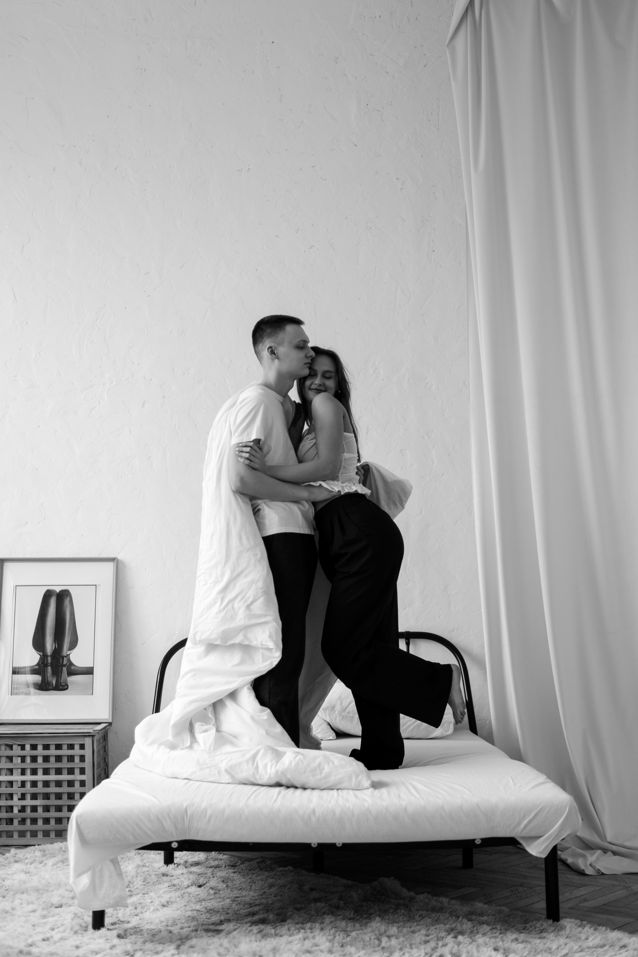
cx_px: 319
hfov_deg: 29.9
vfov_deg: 43.6
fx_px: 1196
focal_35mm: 45
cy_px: 478
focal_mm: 30
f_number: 1.4
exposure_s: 1/100
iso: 400
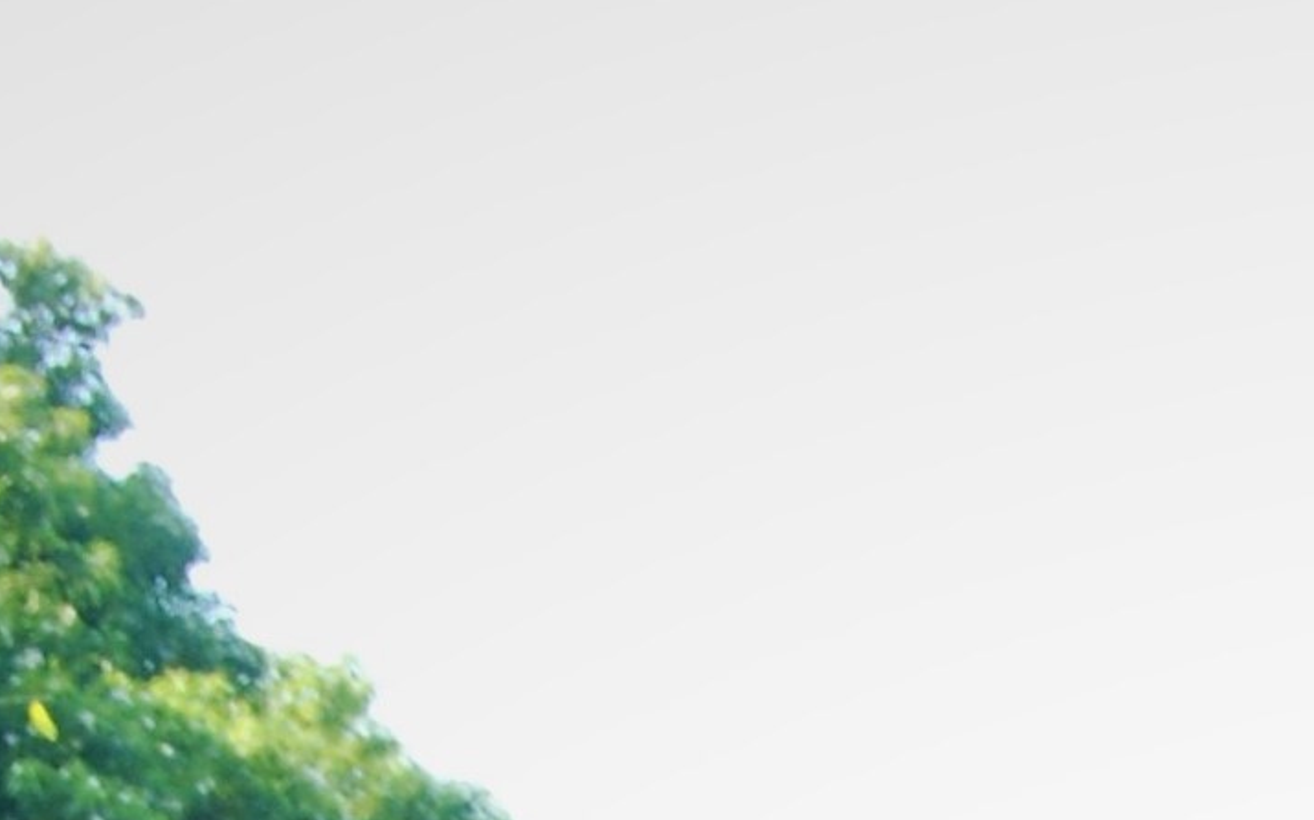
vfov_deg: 4.8
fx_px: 9470
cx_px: 2105
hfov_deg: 7.8
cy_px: 2011
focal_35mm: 265
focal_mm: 35
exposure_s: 1/250
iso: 250
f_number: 5.6
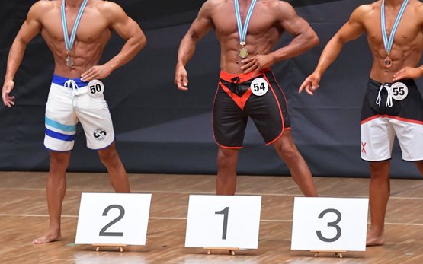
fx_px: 4185
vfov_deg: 3.6
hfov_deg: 5.8
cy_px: 84
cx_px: 218
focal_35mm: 363
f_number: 5.6
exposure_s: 1/400
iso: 6400
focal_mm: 170
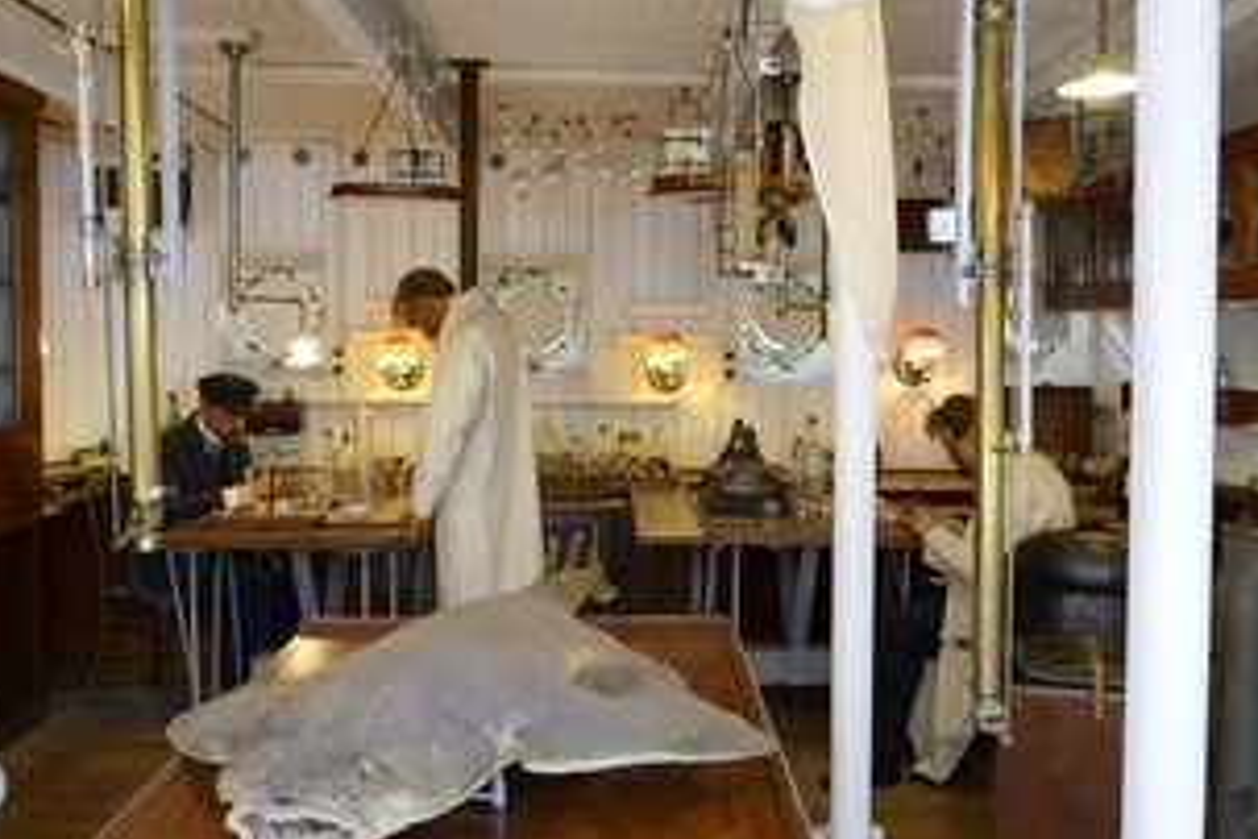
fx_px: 1258
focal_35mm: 36
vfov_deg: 36.8
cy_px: 370
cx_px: 639
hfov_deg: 53.1
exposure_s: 1/8
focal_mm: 26
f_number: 5.6
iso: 800
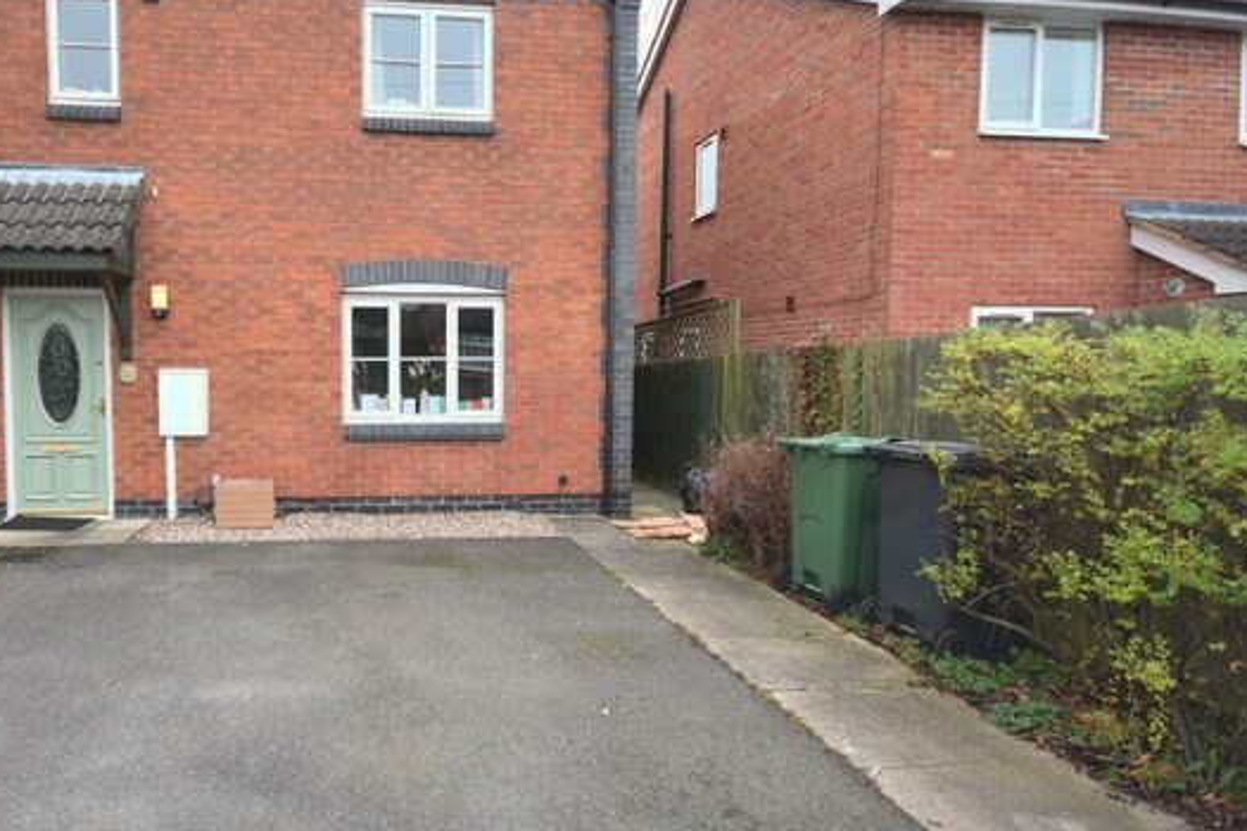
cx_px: 420
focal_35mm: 20
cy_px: 398
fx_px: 693
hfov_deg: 81.3
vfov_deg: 61.9
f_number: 4.5
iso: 400
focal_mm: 10
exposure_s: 1/80
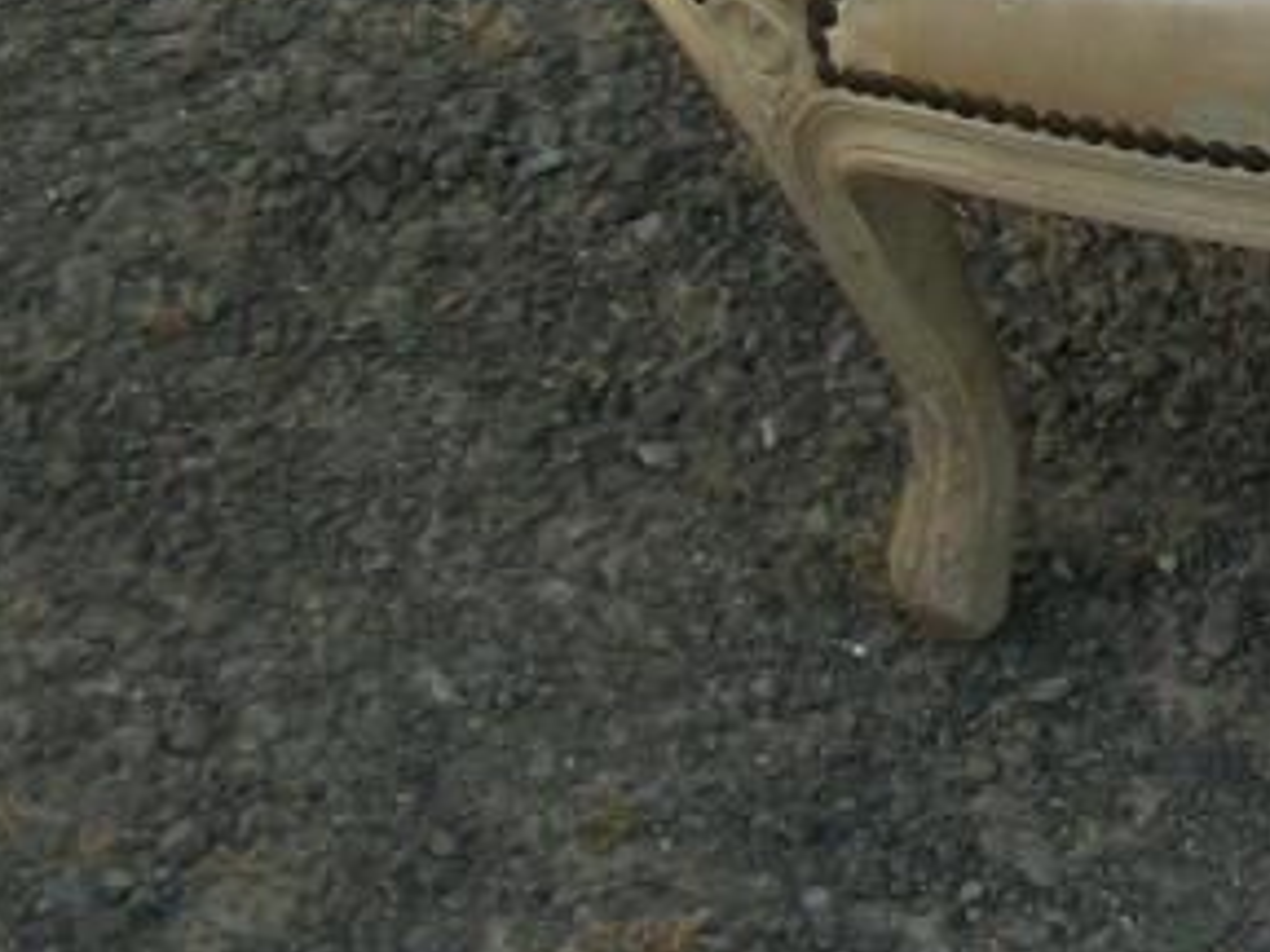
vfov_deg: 10.0
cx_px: 2443
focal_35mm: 142
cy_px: -630
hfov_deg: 12.4
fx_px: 5210
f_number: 8.8
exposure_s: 1/125
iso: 80
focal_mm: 5.7
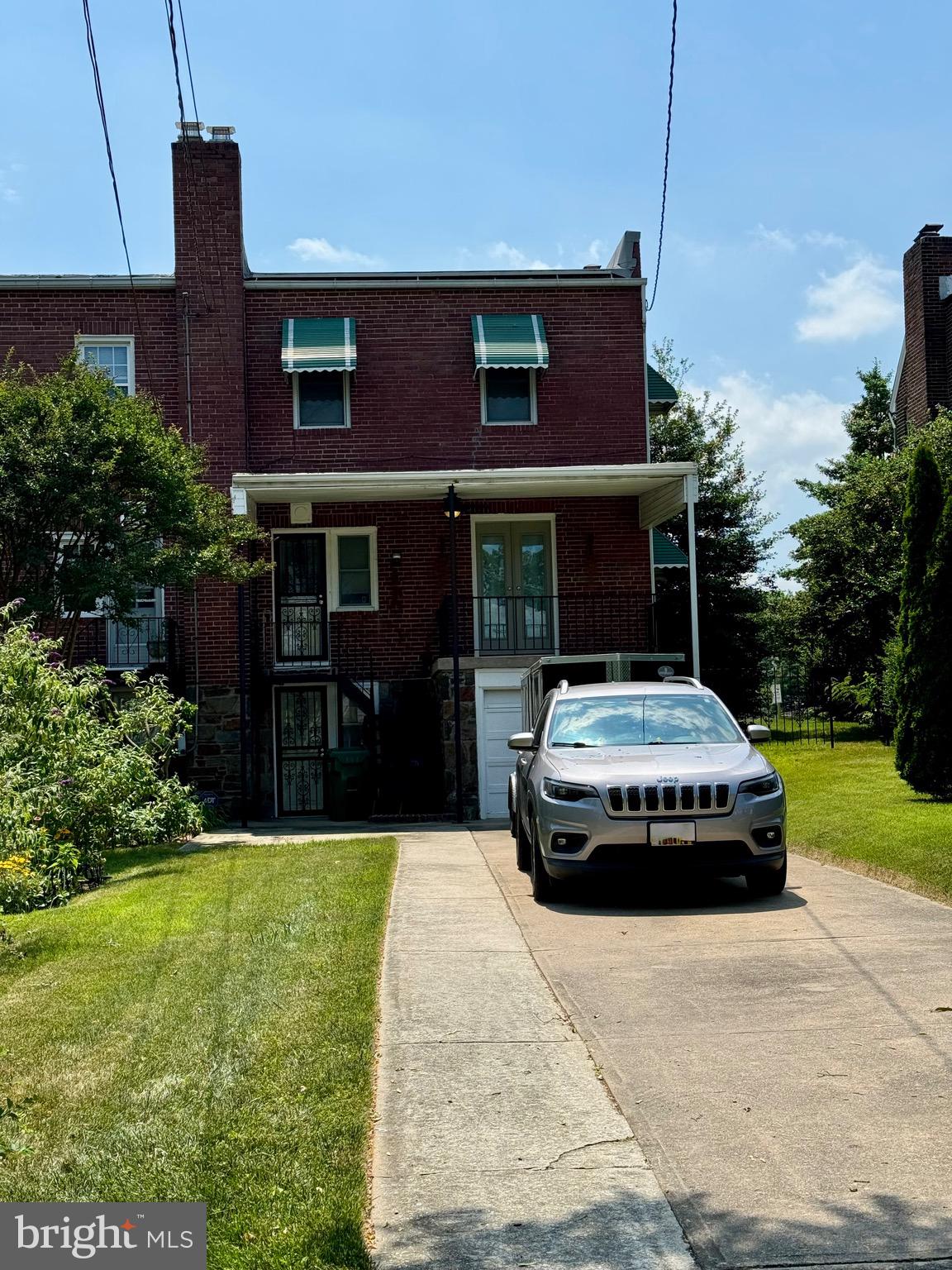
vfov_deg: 39.7
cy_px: 635
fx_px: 1760
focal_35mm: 48
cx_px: 476
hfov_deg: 30.3
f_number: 1.78
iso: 64
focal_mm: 6.76
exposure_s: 1/4975
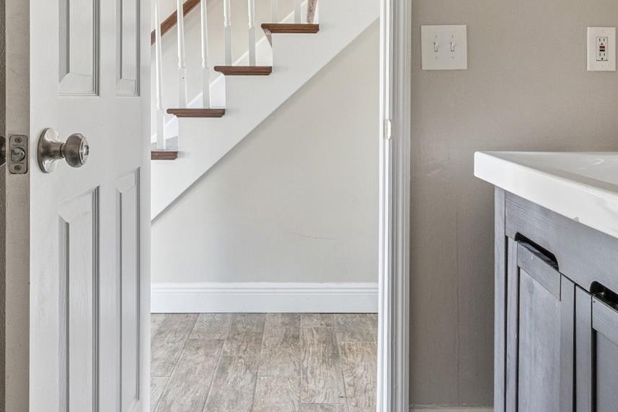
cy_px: 105
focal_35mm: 28
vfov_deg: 44.9
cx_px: 335
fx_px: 481
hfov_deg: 65.4
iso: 640
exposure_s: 1/20
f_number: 7.1
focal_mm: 10
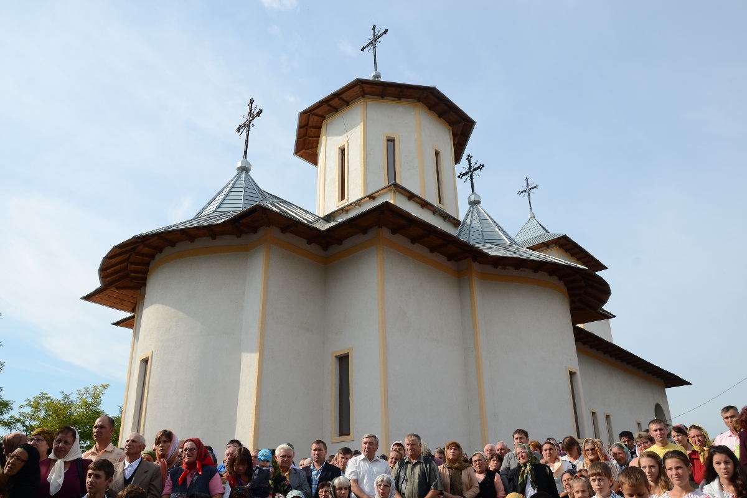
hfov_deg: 67.4
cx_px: 374
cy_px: 249
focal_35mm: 27
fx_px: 560
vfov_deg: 47.9
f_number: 9
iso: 100
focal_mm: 18
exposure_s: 1/200
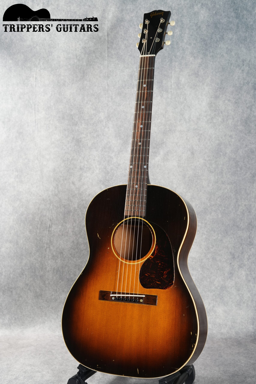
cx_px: 128
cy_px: 192
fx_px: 533
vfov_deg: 39.6
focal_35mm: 50
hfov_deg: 27.0
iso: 400
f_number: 6.3
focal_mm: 50
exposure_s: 1/1.6
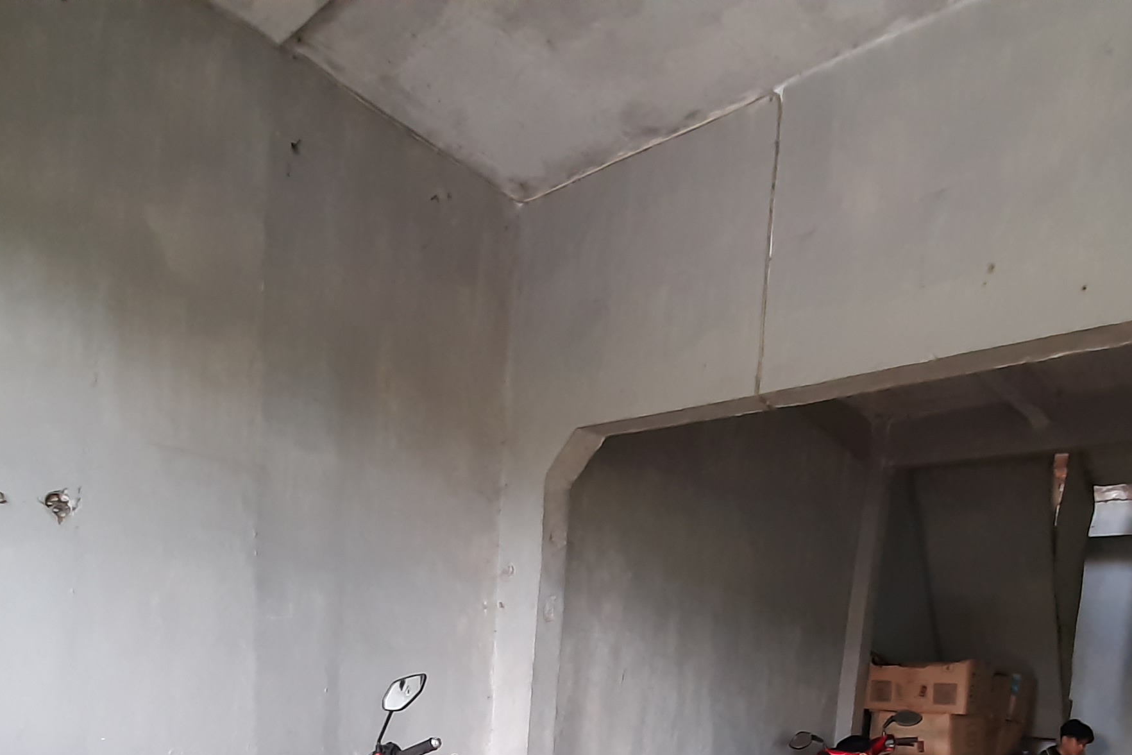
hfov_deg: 71.5
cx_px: 570
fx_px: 786
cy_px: 783
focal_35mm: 25
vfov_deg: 42.9
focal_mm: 1.42
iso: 200
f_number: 2.2
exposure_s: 1/25
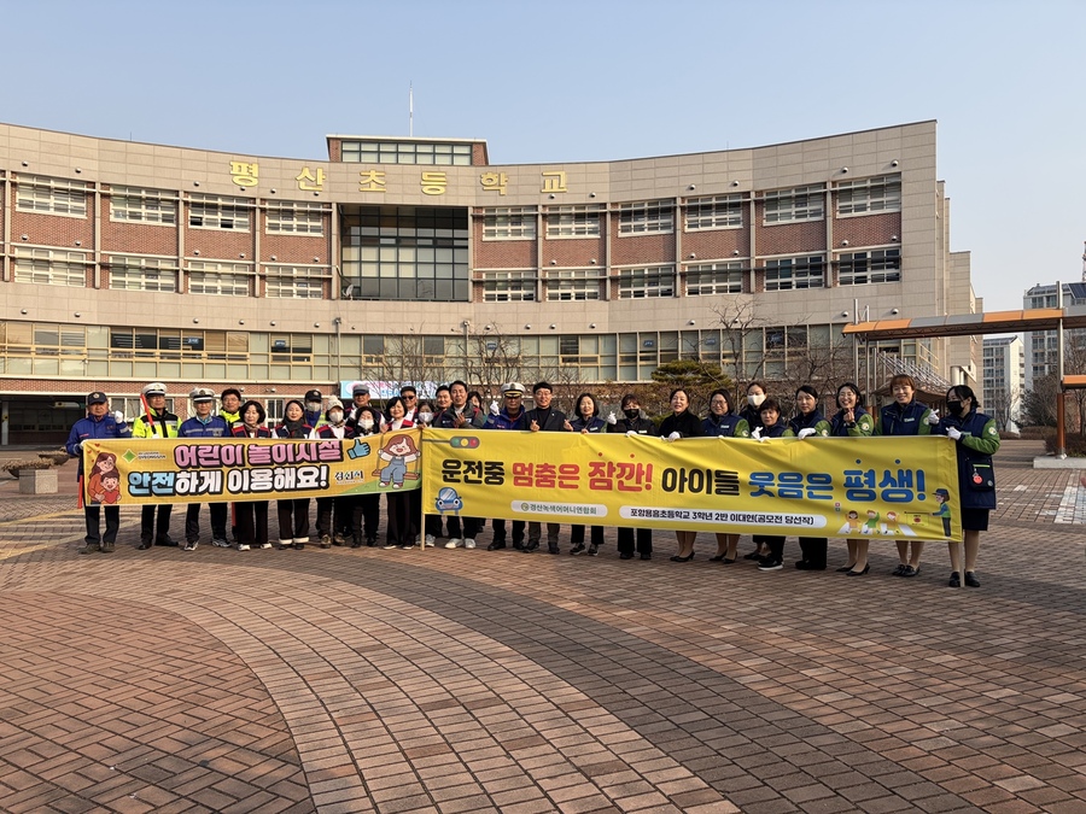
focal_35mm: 26
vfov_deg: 53.1
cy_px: 407
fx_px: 816
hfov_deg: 67.3
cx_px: 543
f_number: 1.6
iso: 50
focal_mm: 5.96
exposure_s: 1/2012
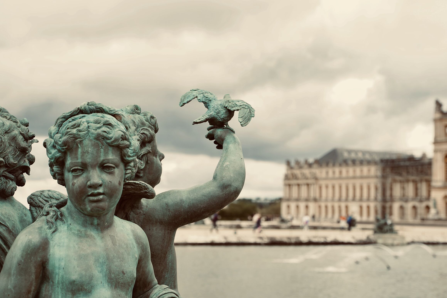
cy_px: 145
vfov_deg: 21.9
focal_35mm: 62
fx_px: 770
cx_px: 228
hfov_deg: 32.4
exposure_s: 1/200
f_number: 5
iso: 100
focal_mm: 60
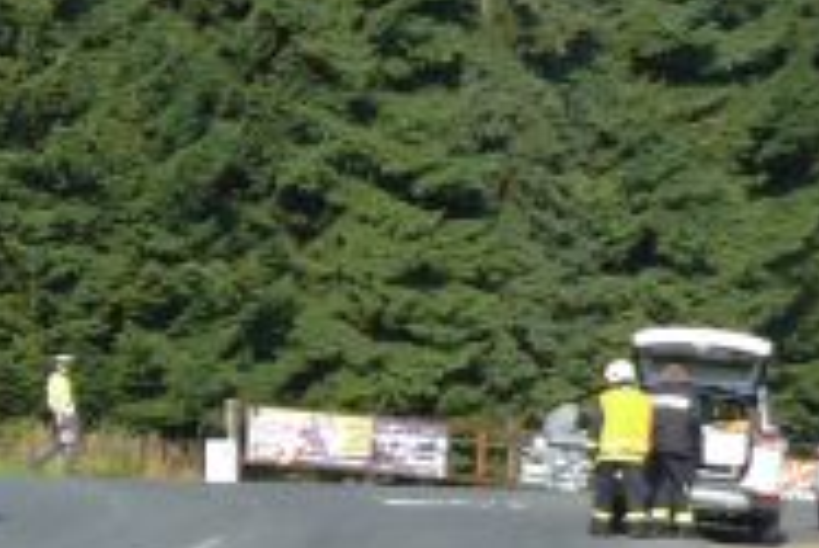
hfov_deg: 9.0
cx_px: -1305
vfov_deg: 6.9
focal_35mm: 199
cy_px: 504
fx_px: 4531
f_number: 5.6
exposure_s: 1/320
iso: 100
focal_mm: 7.4
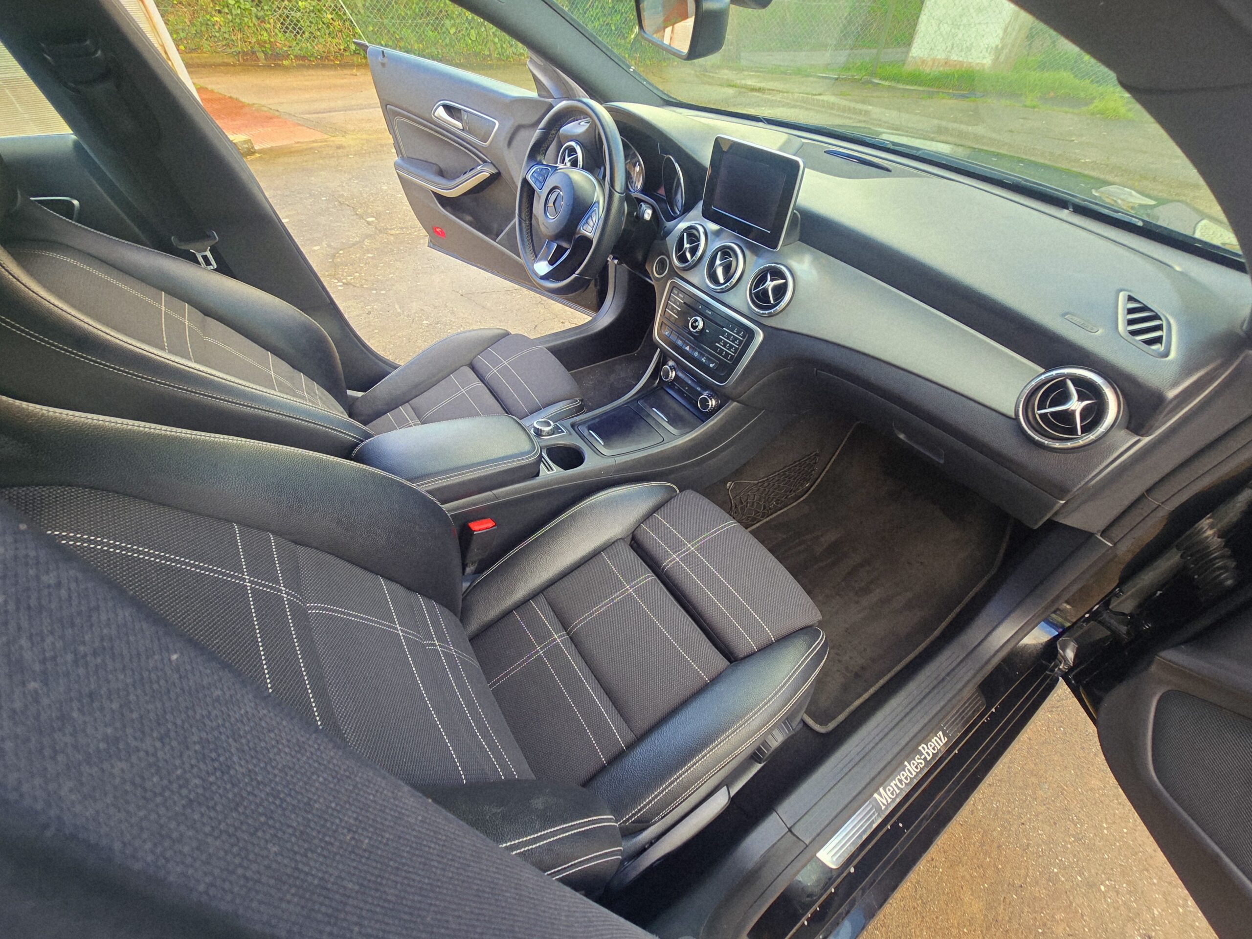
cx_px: 626
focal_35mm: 13
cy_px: 470
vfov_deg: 89.9
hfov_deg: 106.2
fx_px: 470
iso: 50
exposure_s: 1/50
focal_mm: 2.2
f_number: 2.2
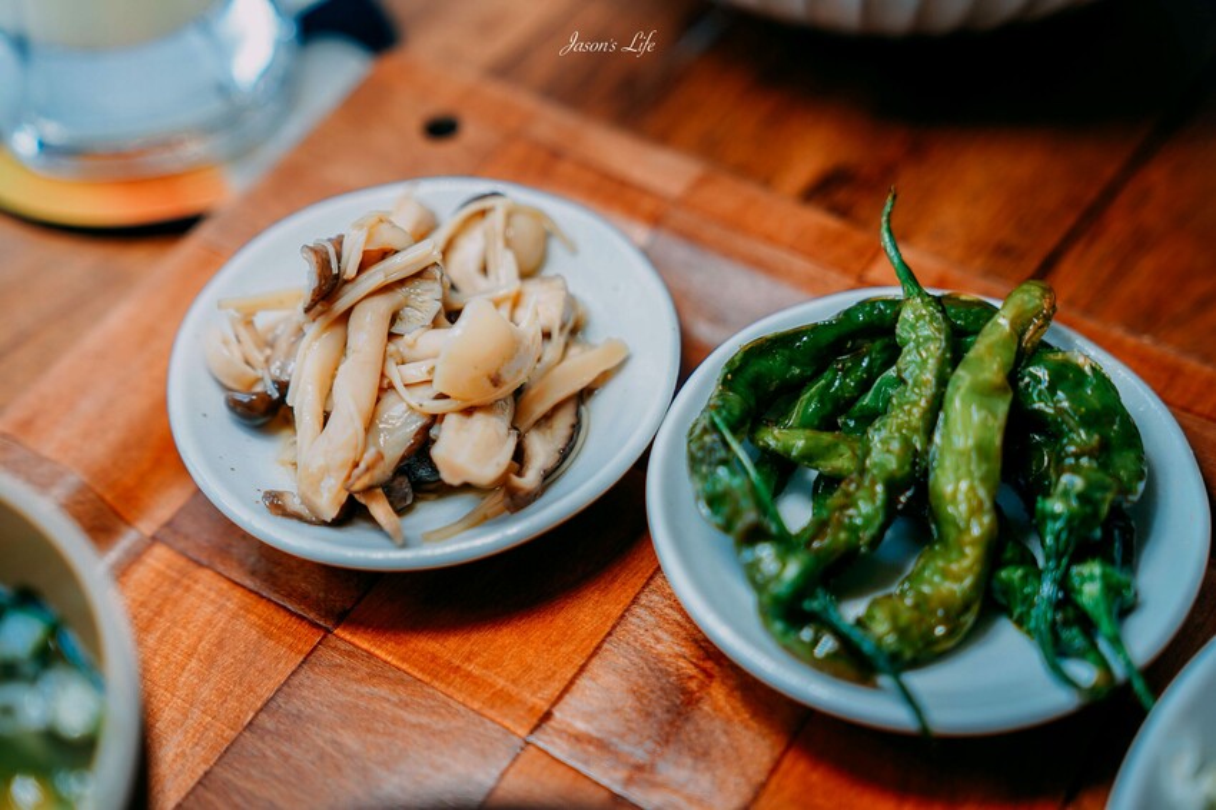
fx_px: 1924
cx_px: 608
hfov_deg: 35.1
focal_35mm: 57
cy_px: 405
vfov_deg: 23.8
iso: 100
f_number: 2.8
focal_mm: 57
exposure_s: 1/100
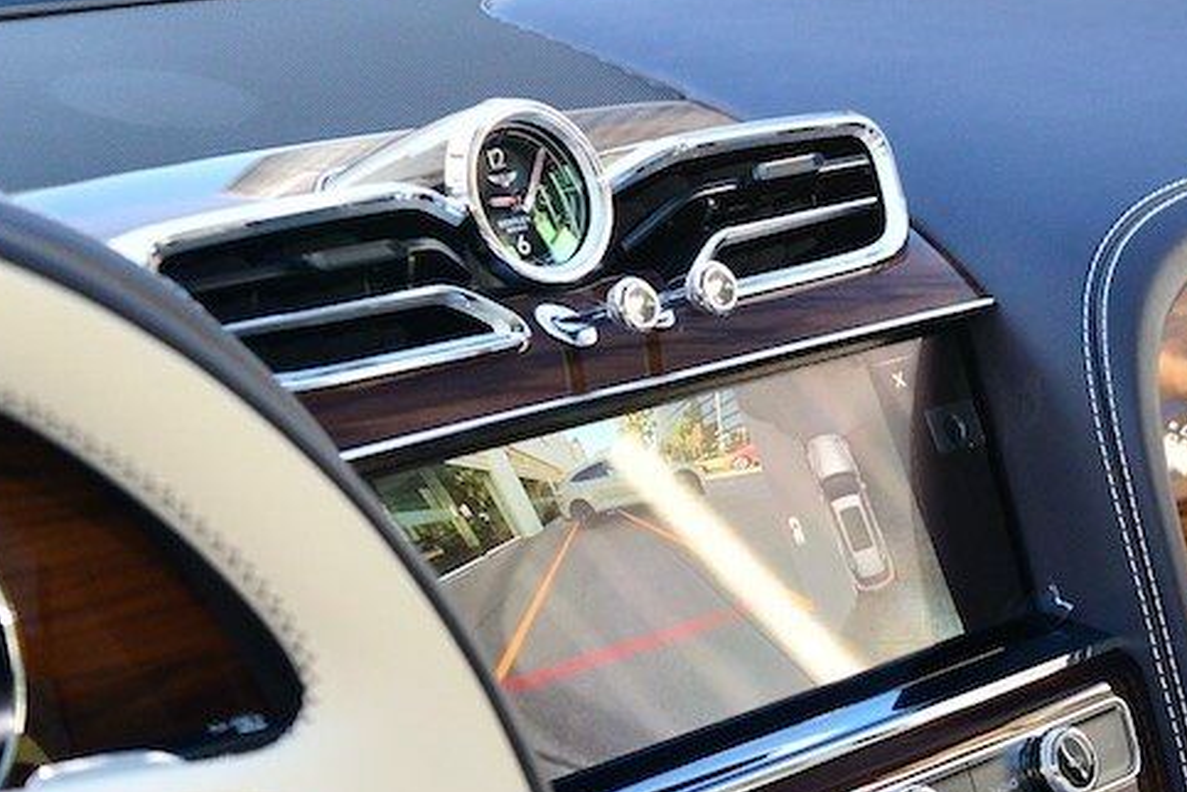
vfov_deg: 12.7
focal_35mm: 106
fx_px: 3495
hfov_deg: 18.2
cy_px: 893
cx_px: 1460
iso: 800
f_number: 4.5
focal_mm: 40
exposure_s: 1/125
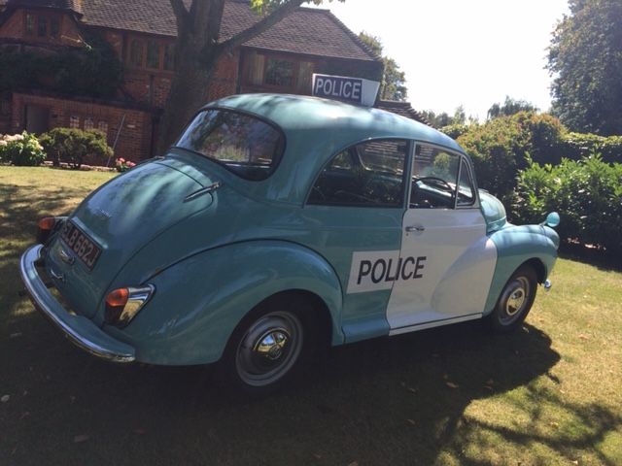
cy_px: 233
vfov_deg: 48.2
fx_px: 521
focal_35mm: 29
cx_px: 311
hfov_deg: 61.7
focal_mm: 4.15
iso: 32
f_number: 2.2
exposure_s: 1/1109
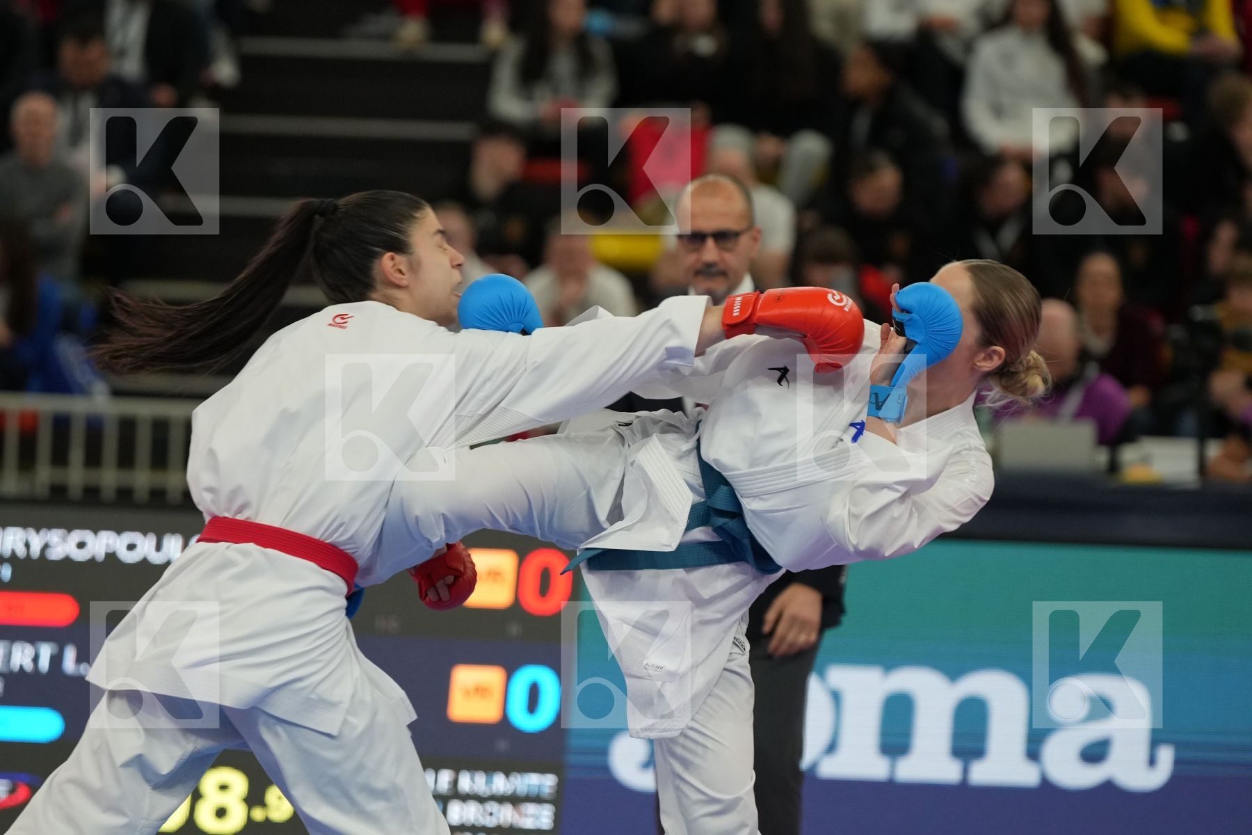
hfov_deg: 8.8
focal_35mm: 234
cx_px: 626
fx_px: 8137
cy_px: 418
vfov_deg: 5.9
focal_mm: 156
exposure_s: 1/1000
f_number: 2.8
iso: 1600
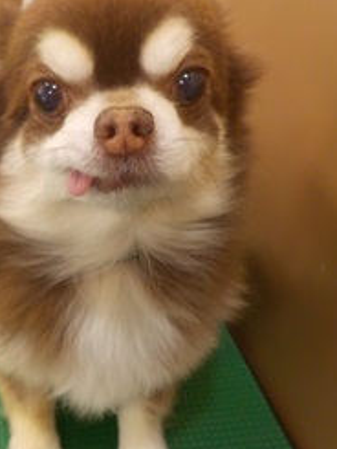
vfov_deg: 38.9
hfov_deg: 29.2
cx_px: 81
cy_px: 216
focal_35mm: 49
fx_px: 635
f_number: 3.3
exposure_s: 1/30
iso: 250
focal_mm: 4.1
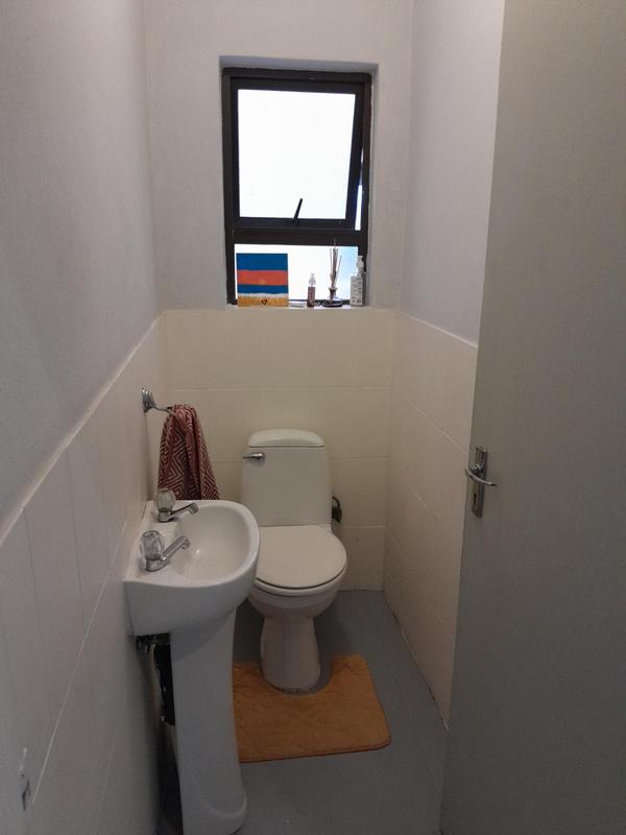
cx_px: 313
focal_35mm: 26
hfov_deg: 53.1
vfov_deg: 67.3
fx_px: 627
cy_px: 418
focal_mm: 3.98
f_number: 1.8
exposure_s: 1/50
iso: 400
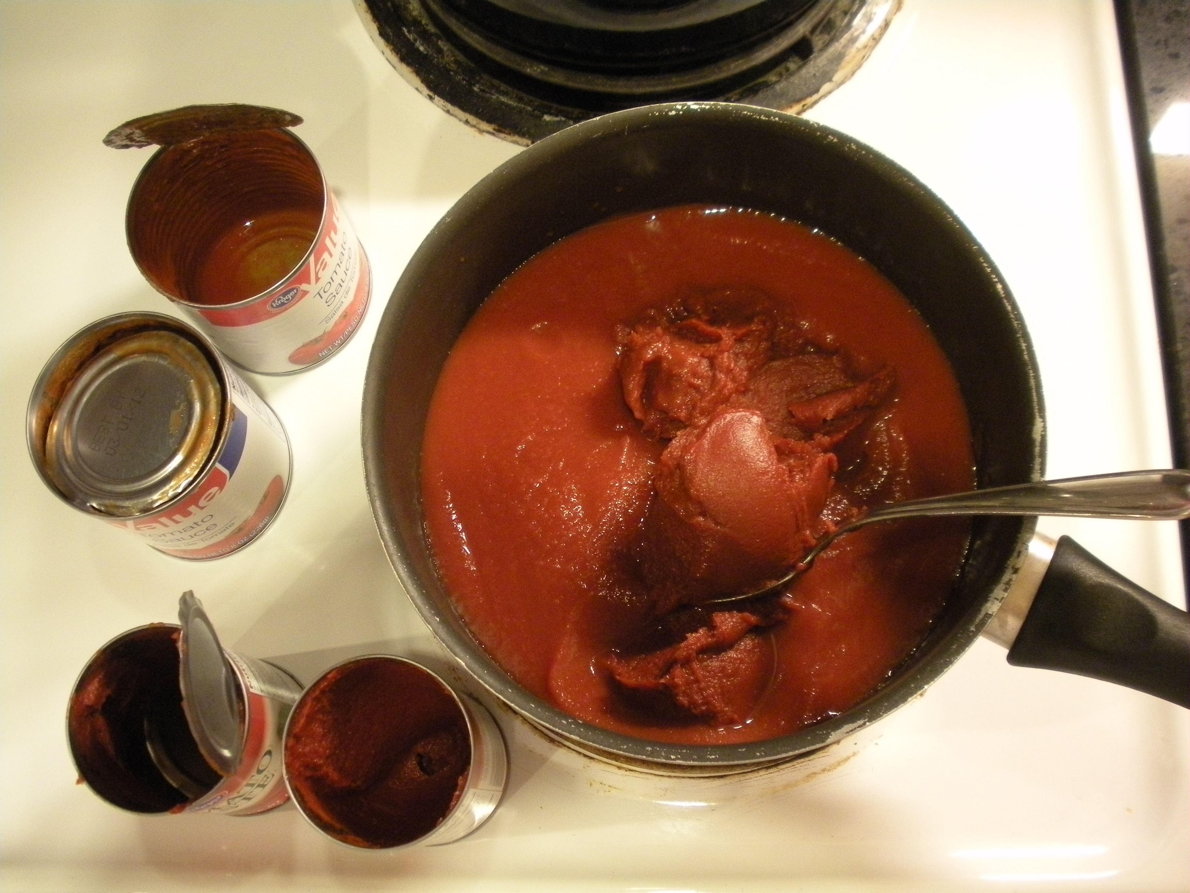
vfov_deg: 40.7
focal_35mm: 35
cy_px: 446
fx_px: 1203
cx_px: 595
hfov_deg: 52.6
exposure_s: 1/8.1
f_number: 3.5
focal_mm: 6.3
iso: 400
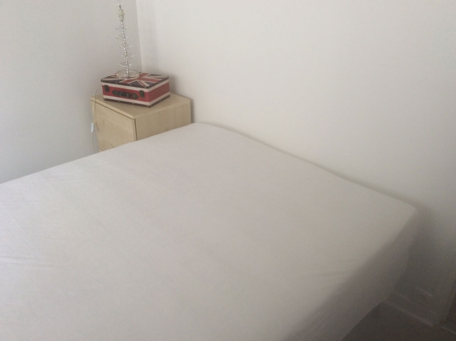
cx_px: 228
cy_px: 170
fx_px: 421
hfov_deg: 56.9
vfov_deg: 44.1
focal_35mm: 32
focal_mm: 3.3
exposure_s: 1/25
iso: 32
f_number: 2.4
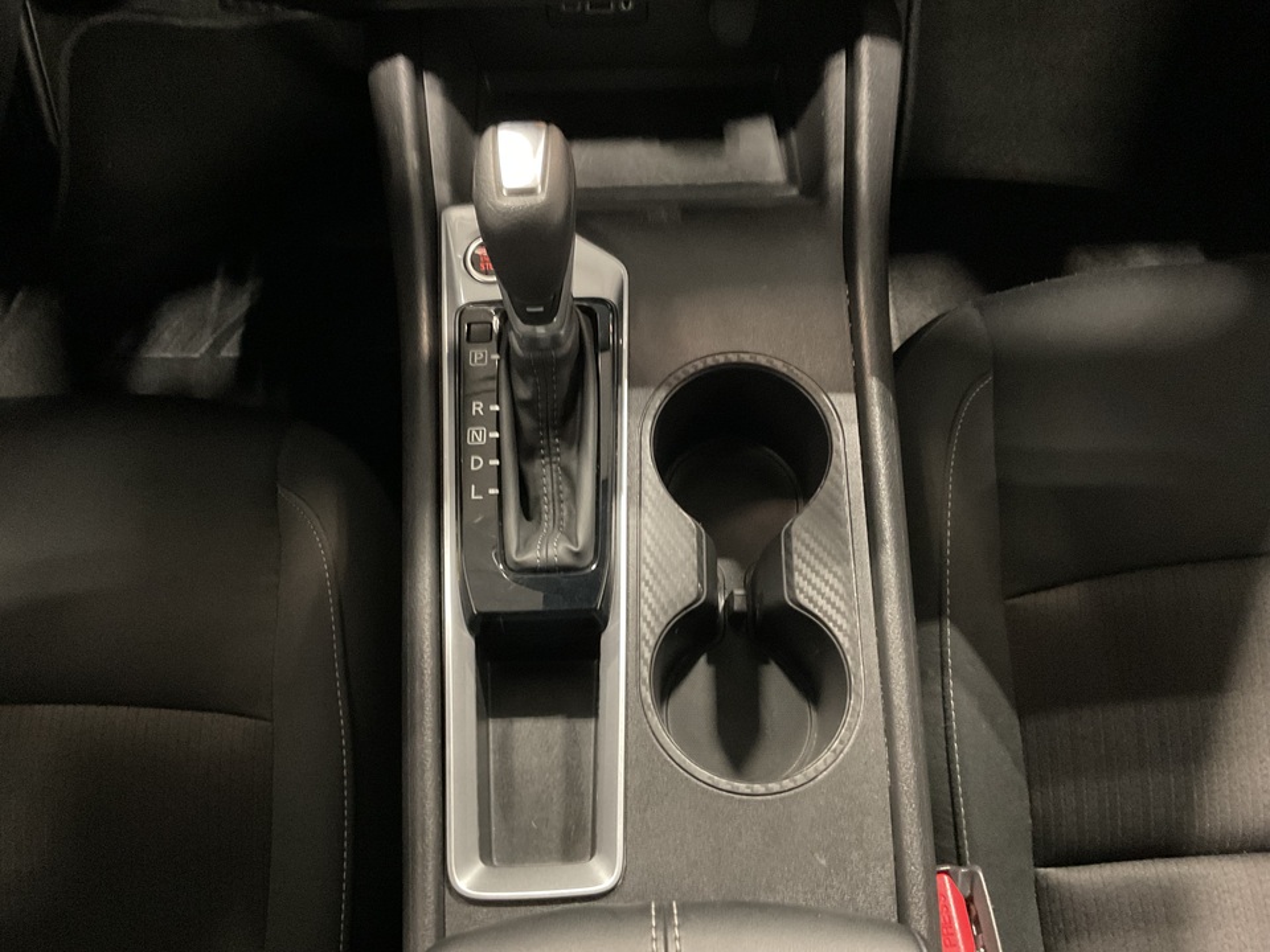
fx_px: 1064
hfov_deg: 61.7
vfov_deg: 48.2
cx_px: 635
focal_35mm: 29
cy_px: 476
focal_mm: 3
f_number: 1.8
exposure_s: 1/20
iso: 500
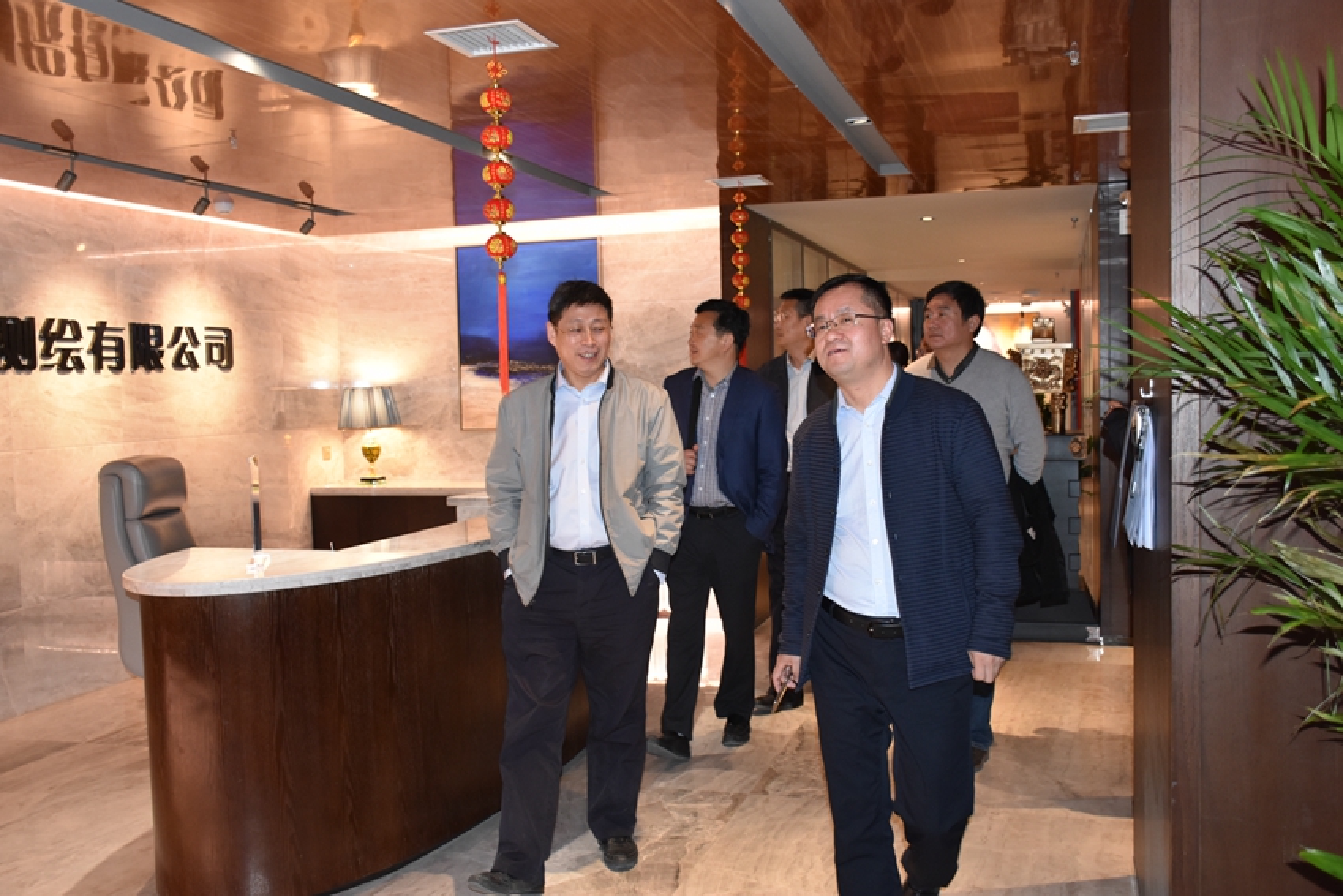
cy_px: 448
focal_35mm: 34
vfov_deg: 38.4
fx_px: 1287
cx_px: 672
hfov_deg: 55.1
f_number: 3.8
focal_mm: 23
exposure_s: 1/60
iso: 1250
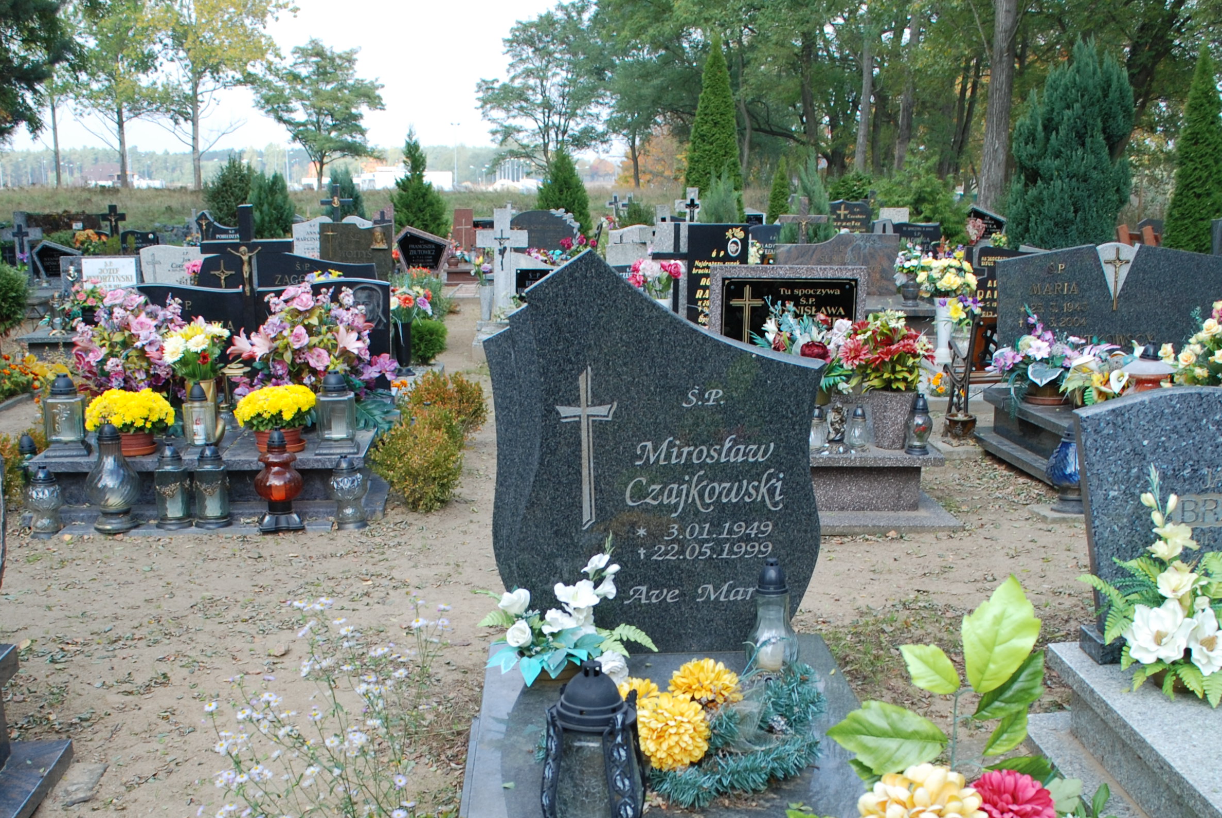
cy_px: 654
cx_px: 585
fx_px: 1495
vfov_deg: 29.9
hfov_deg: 44.4
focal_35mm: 44
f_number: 5.6
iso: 125
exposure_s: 1/125
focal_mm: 18
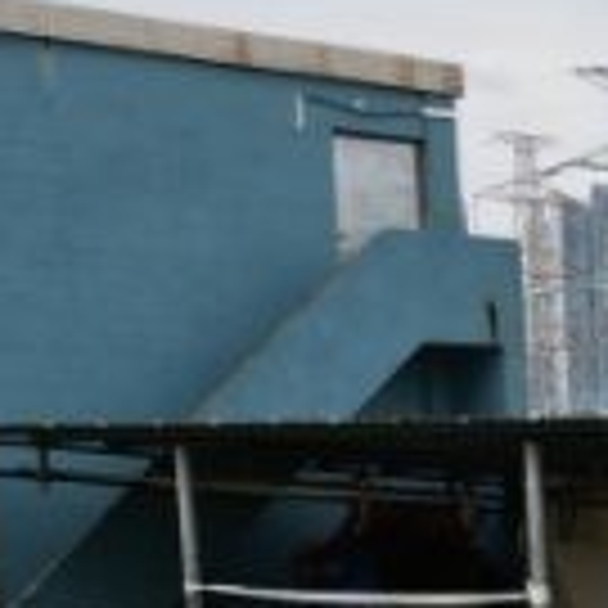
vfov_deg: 9.8
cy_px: 1347
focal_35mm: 161
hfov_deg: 9.9
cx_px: 1333
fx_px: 3199
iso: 130
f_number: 1.7
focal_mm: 6.72
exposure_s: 1/2500
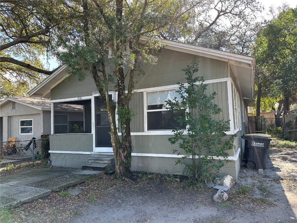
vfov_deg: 56.8
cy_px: 112
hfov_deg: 71.6
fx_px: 206
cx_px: 148
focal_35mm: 24
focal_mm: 6.86
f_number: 1.78
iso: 80
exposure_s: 1/555
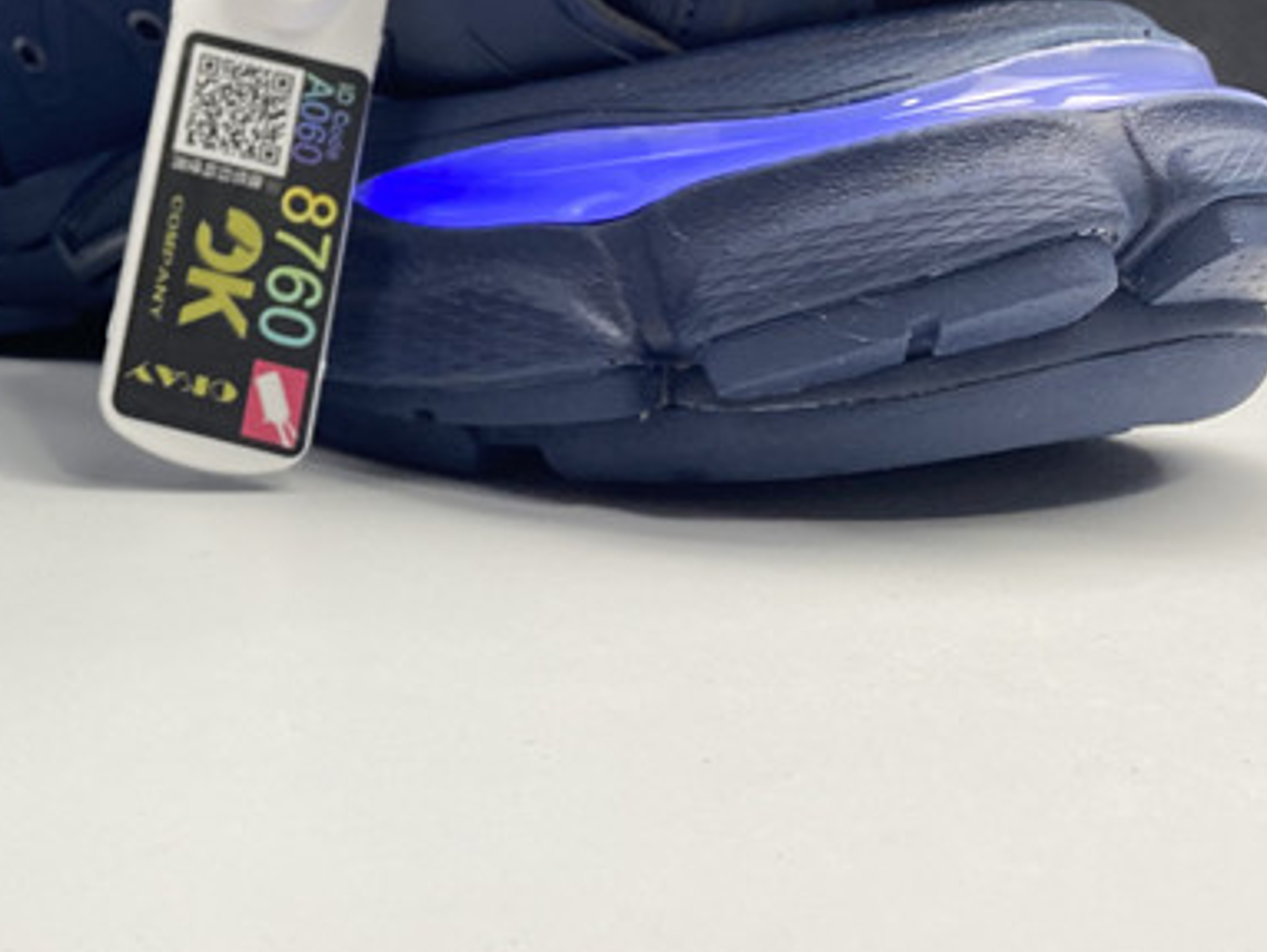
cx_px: -169
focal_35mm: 68
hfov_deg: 26.1
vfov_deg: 21.0
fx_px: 2490
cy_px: 17
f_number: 1.8
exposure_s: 1/100
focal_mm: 4.25
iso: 64
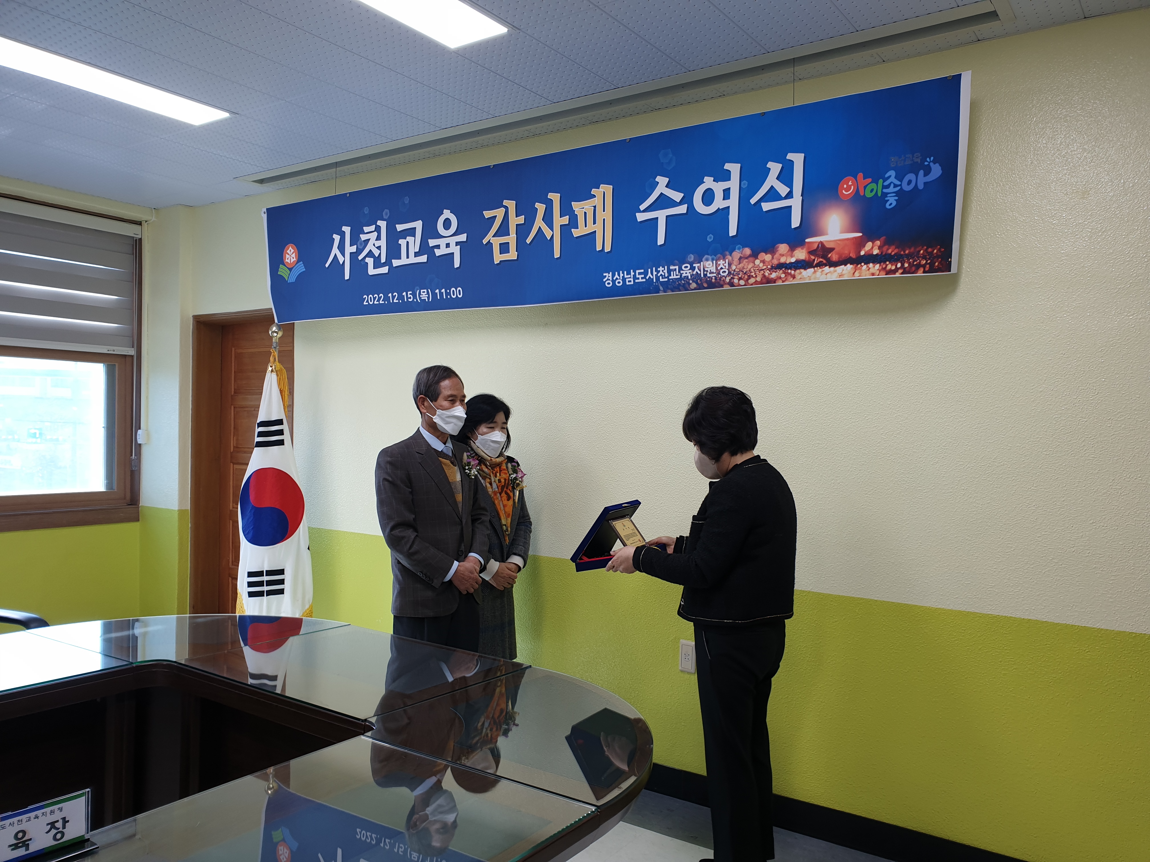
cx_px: 575
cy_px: 431
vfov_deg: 53.1
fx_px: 864
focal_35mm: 26
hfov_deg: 67.3
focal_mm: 4.3
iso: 50
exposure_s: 1/60
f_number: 2.4
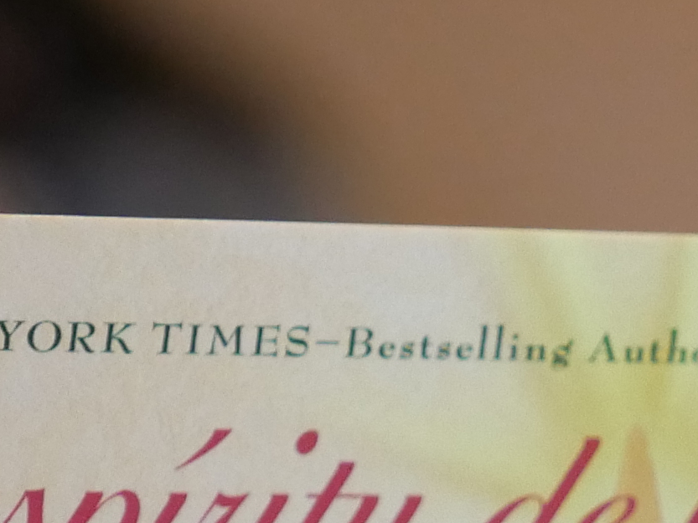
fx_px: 7119
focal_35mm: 353
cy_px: 1419
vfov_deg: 4.1
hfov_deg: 5.6
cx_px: 531
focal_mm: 32
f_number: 2.8
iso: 1250
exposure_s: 1/80
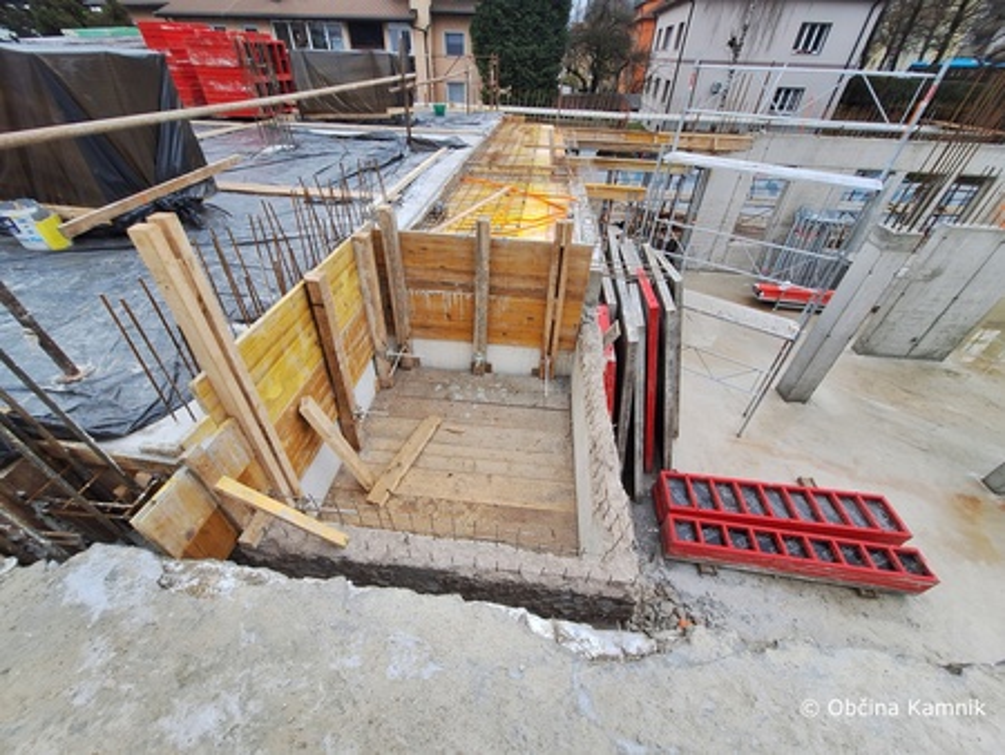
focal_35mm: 13
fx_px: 378
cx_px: 502
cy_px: 378
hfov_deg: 106.2
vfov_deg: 90.0
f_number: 2.2
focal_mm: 1.74
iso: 40
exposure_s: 1/160
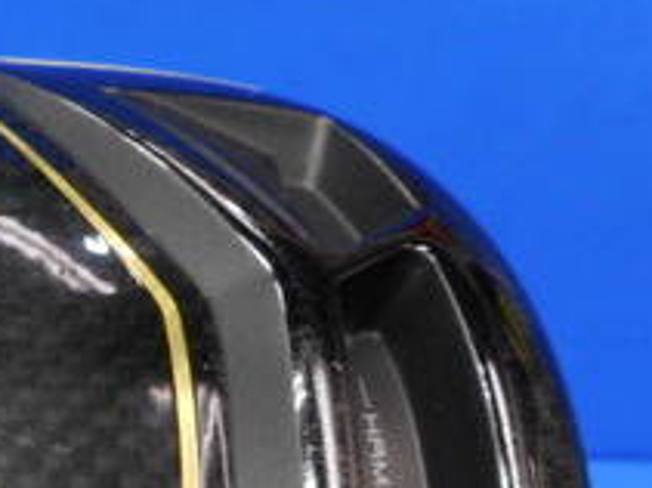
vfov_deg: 17.7
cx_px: -93
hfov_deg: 23.8
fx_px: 1431
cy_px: 695
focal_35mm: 76
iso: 100
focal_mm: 4.5
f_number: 3.7
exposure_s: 1/30
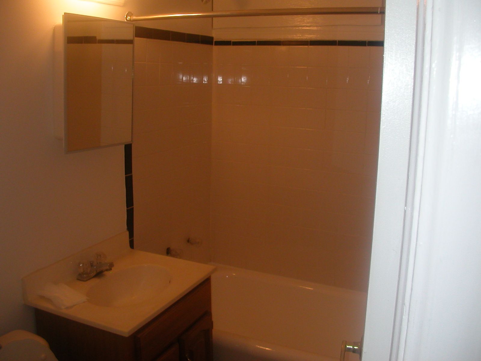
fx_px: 514
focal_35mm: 37
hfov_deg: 50.1
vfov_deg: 38.7
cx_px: 240
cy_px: 180
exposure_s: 1/59.9
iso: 100
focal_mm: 5.6
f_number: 2.7
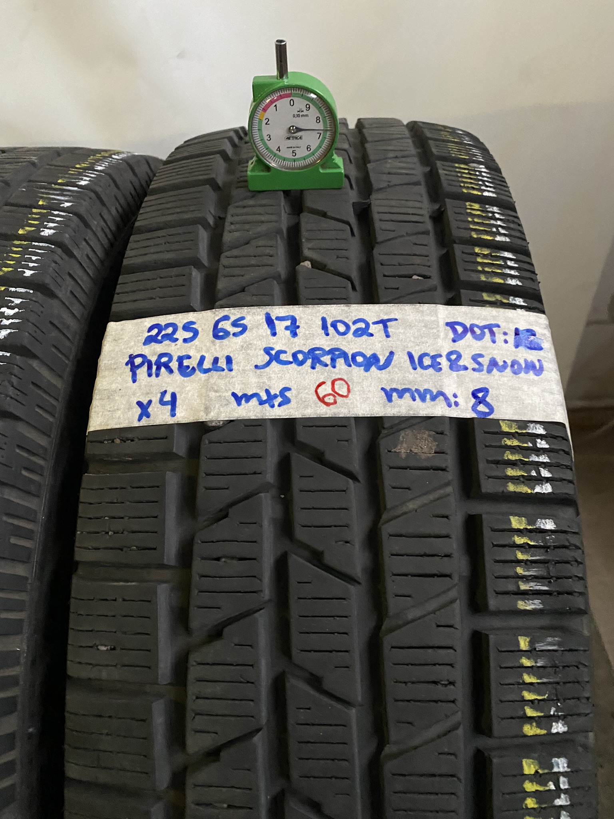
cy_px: 410
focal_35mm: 26
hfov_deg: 53.1
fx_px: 615
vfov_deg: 67.3
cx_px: 307
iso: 640
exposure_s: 1/25
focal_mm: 4.25
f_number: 1.8
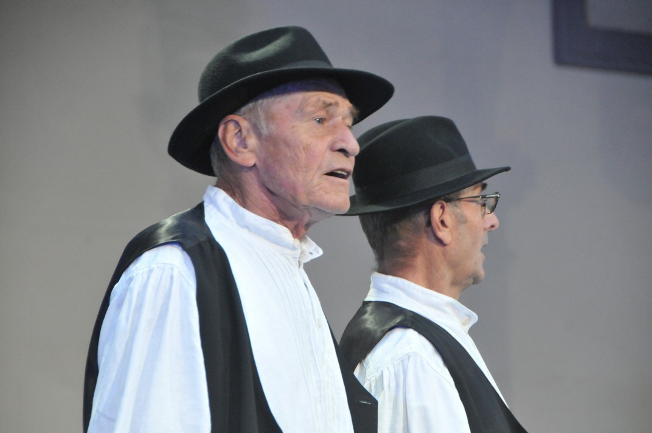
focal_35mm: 180
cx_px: 326
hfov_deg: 11.4
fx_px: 3256
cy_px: 216
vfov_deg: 7.6
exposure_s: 1/60
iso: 2000
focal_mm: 120
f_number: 5.3
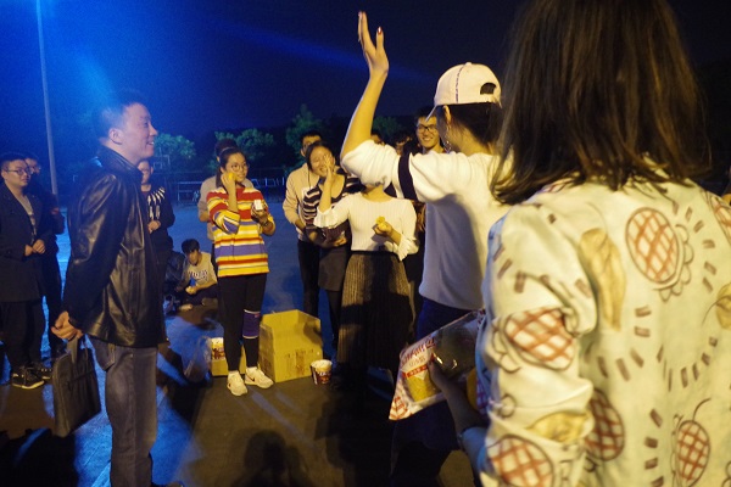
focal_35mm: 27
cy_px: 244
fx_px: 548
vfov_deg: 47.9
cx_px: 366
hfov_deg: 67.4
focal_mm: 18
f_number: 4
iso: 3200
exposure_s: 1/25
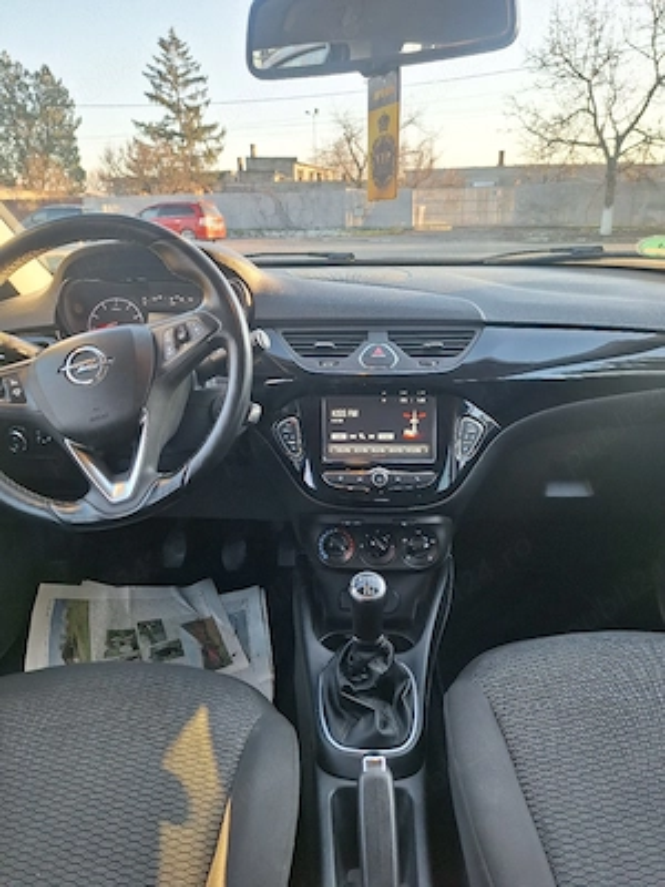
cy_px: 444
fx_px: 589
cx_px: 332
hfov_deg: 58.9
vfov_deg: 73.9
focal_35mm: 23
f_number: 1.8
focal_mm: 5.54
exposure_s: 1/100
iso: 50
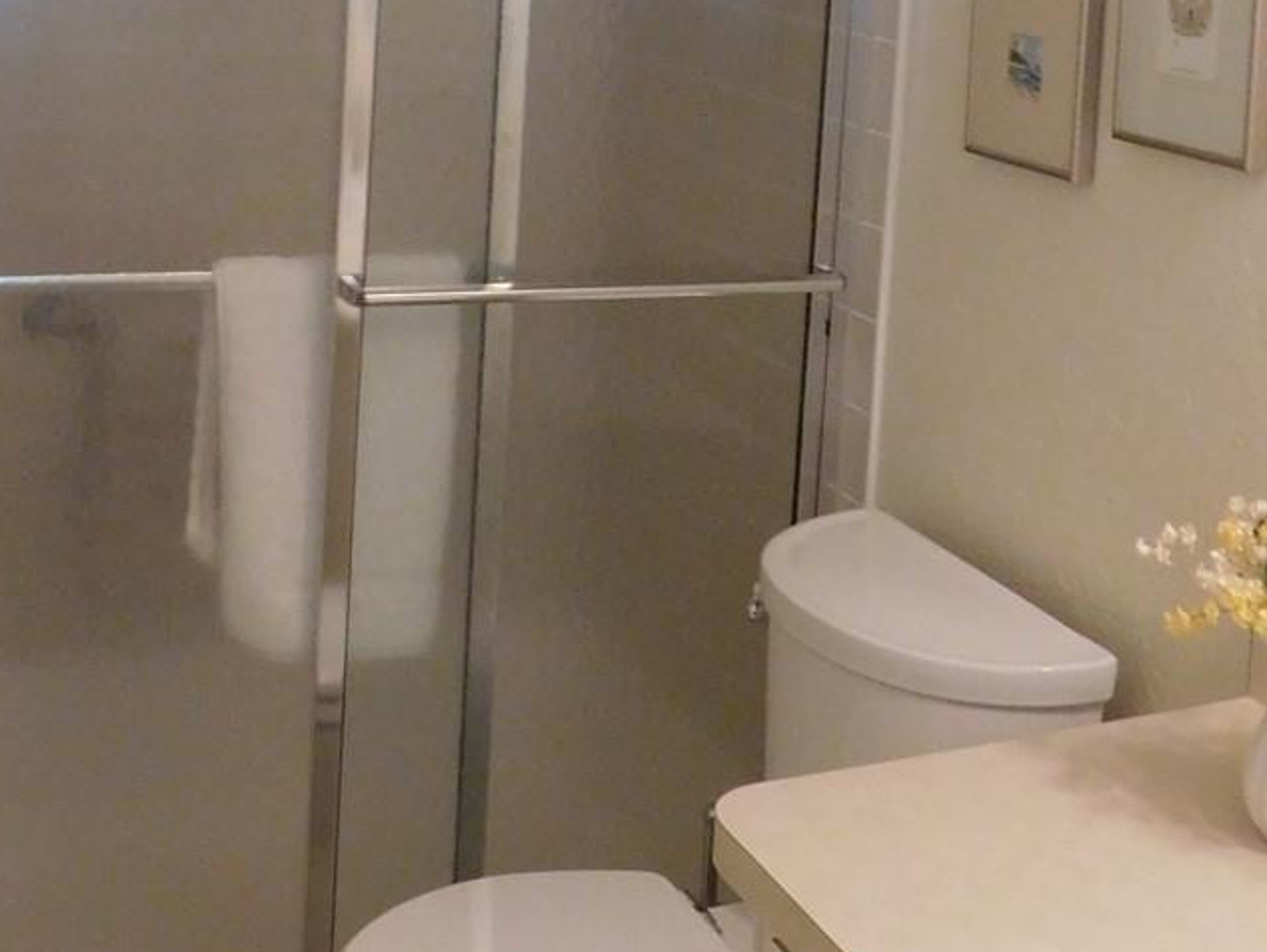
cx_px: 755
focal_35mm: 58
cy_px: -28
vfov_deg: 24.0
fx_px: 2124
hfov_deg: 33.1
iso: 400
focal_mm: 4
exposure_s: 1/20
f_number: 3
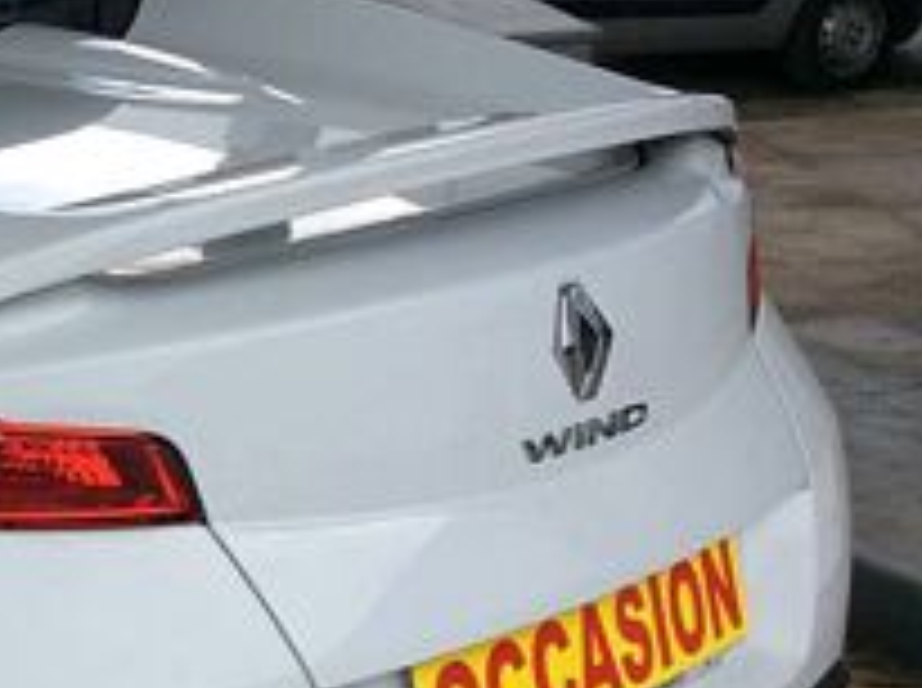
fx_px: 1994
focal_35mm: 75
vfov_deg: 19.5
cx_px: -153
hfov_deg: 23.9
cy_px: 465
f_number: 2.4
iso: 32
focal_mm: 3.3
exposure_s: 1/302
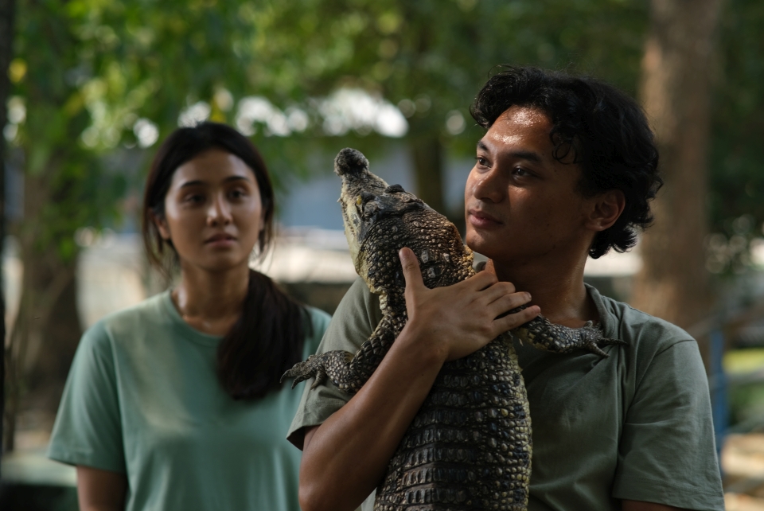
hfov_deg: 16.0
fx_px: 2719
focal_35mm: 128
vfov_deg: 10.7
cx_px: 382
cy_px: 256
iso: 160
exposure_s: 1/320
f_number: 2.8
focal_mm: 85
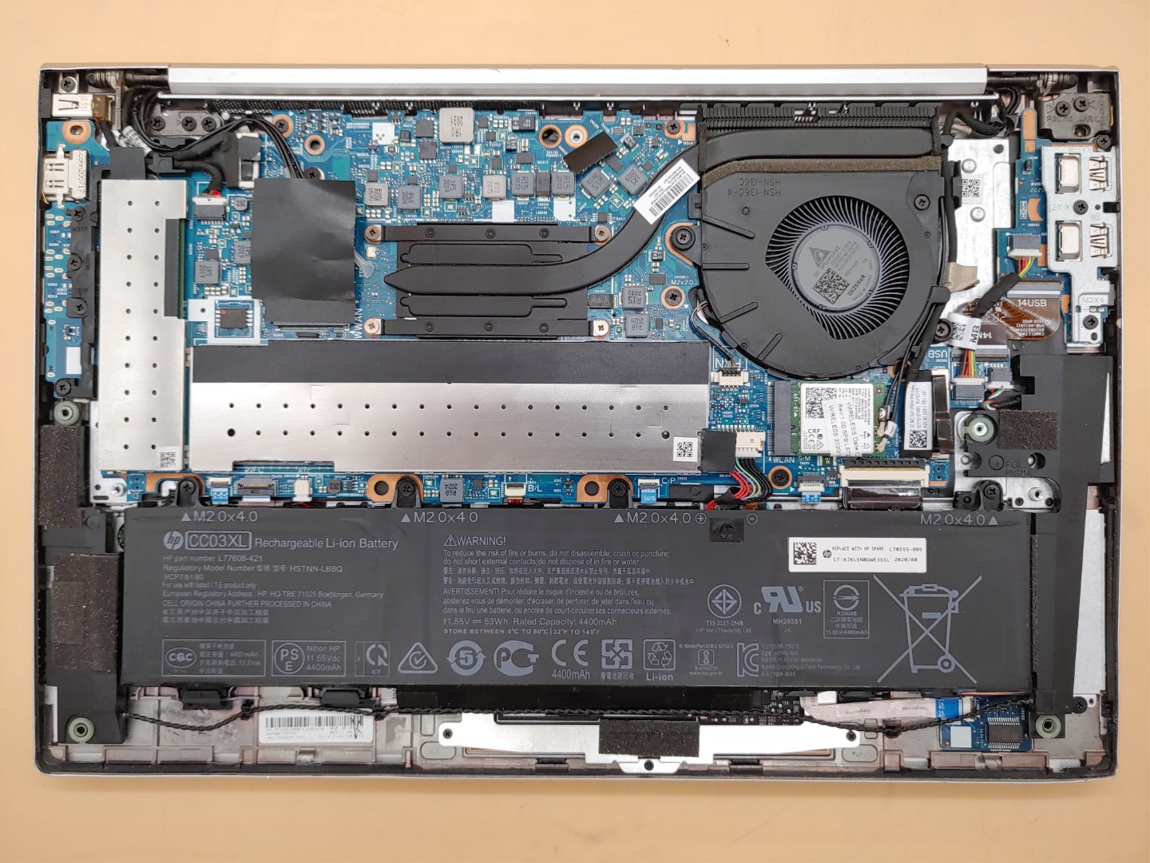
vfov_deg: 53.1
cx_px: 575
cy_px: 432
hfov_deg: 67.3
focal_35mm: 26
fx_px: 864
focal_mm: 4.36
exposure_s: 1/120
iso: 50
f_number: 1.8
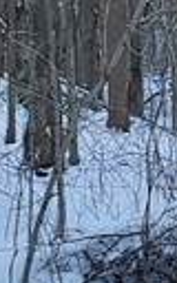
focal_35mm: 220
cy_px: 99
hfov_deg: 5.2
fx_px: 1698
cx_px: 728
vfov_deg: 9.5
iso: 50
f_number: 2.4
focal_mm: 4.3
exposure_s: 1/120
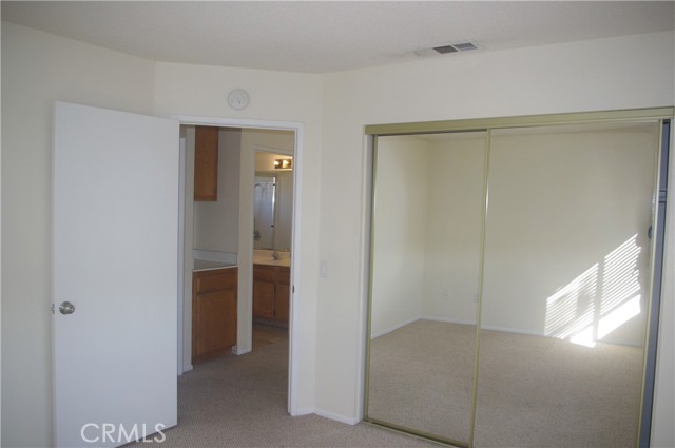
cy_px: 224
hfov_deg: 67.4
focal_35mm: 27
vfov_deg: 47.8
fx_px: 506
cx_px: 338
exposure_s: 1/180
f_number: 4.5
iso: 400
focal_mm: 18
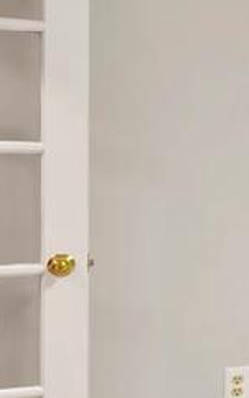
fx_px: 924
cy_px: 210
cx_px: 755
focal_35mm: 85
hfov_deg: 10.5
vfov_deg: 24.4
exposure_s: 1/6
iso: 100
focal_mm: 14
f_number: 4
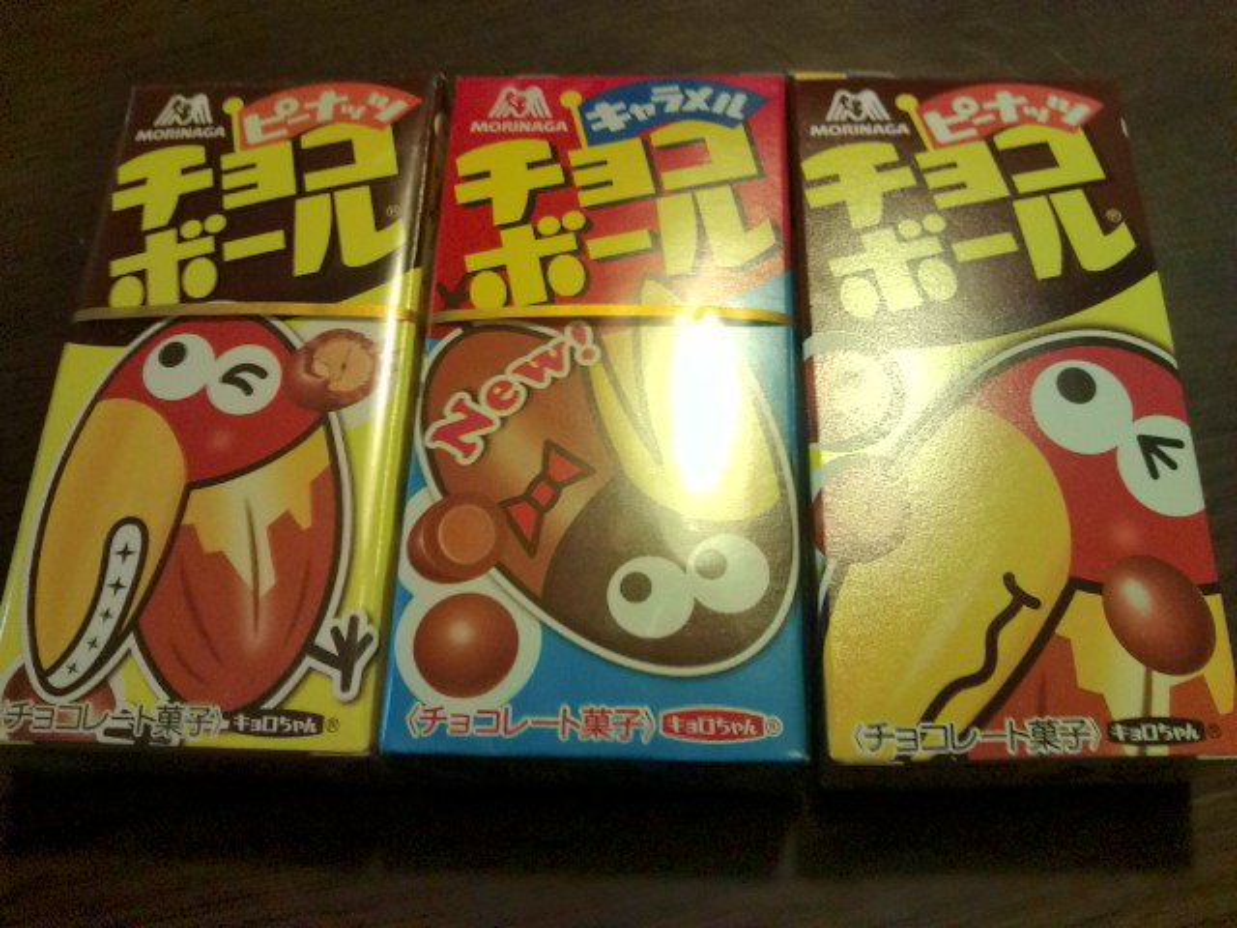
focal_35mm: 32
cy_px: 464
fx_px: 1144
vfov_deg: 44.2
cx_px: 618
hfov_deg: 56.8
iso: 100
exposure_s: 1/16.7
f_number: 2.8
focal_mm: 3.3
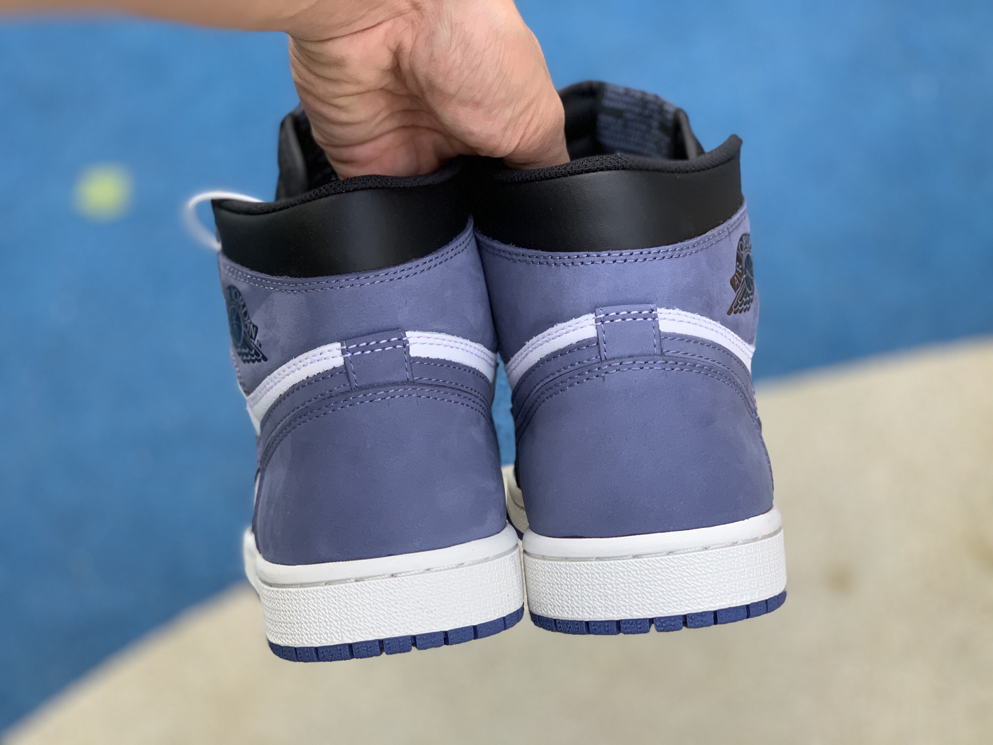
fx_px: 1492
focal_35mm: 52
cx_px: 496
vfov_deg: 28.0
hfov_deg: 36.8
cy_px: 372
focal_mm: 6
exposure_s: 1/122
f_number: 2.4
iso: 100
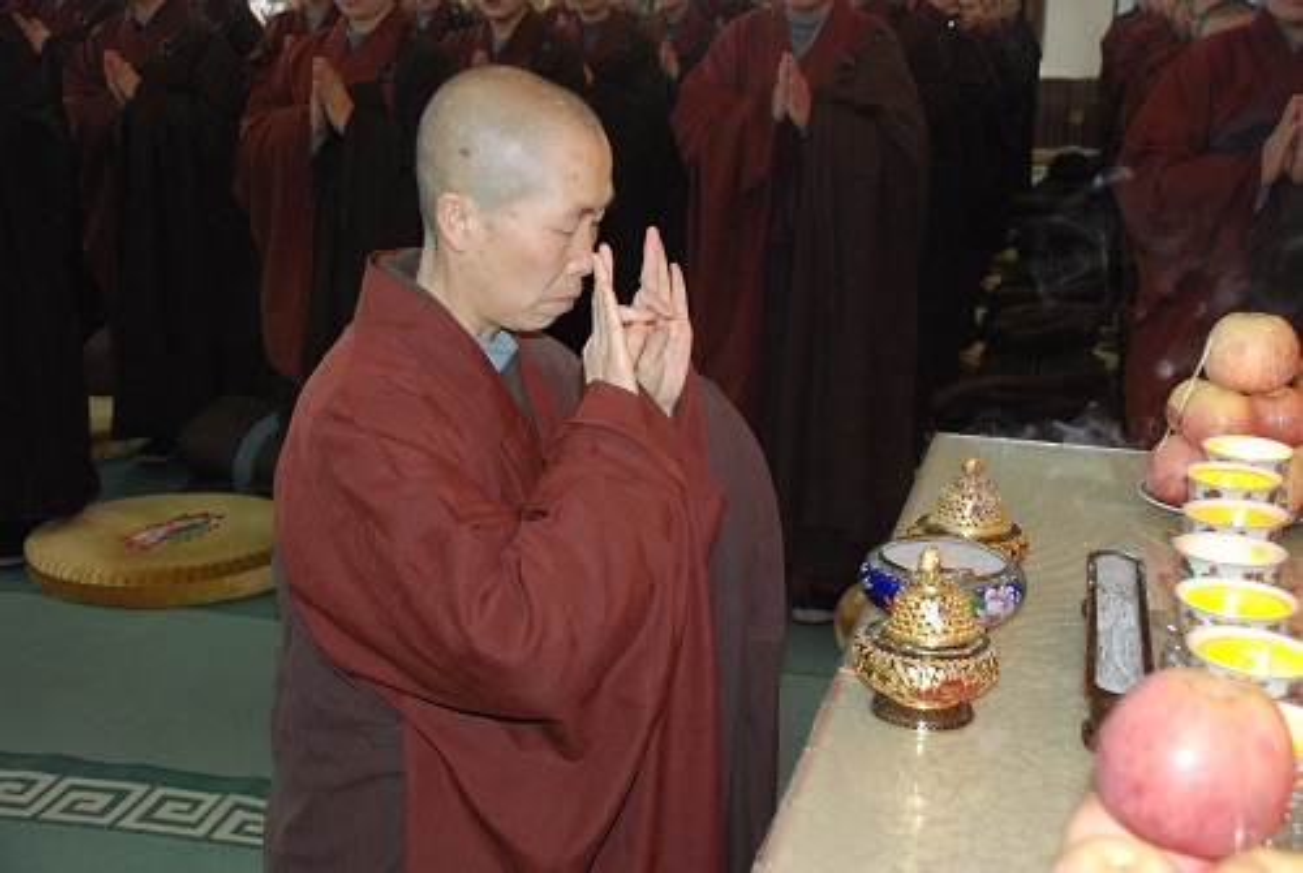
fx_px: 1686
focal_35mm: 46
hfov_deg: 42.3
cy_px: 436
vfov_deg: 29.0
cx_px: 652
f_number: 5.6
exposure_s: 1/60
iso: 1600
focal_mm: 31
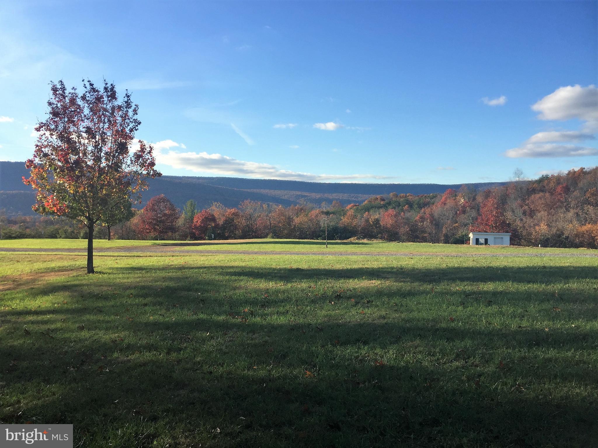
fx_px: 501
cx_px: 299
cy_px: 224
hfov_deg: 61.7
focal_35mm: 29
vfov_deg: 48.2
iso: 32
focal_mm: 4.15
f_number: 2.2
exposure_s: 1/1068
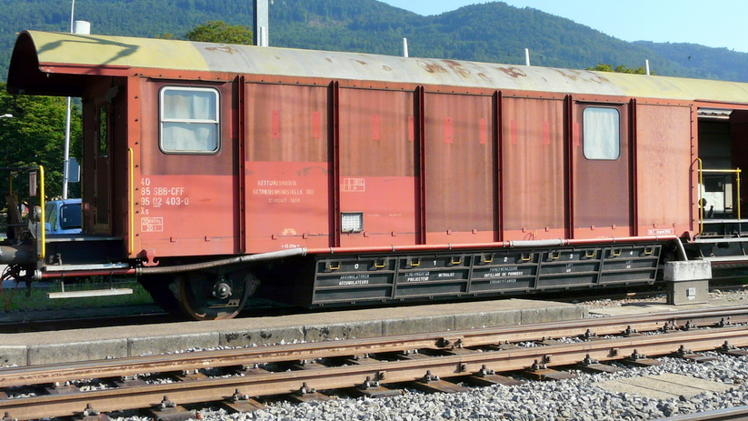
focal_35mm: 49
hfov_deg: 42.1
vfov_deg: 24.4
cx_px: 382
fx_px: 972
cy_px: 177
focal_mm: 6
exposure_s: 1/200
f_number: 5.6
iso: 100
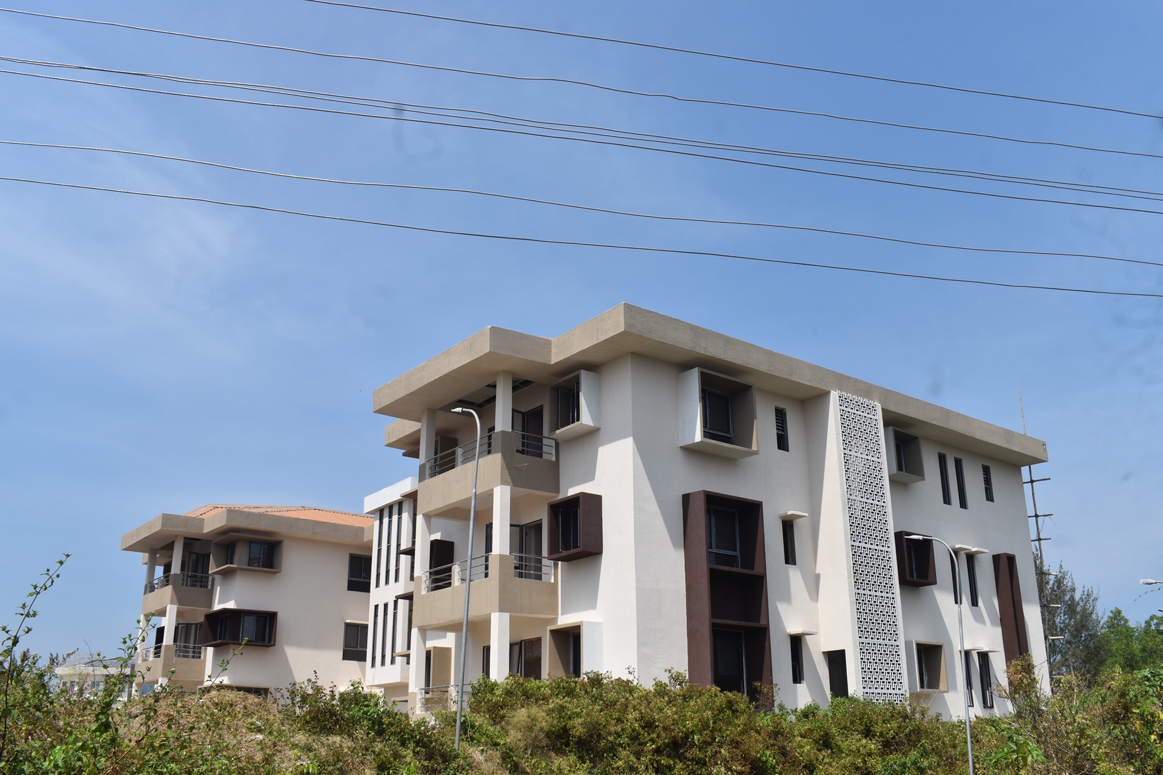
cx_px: 582
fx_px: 1066
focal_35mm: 33
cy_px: 388
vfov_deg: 40.0
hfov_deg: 57.2
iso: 200
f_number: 10
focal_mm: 22
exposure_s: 1/400
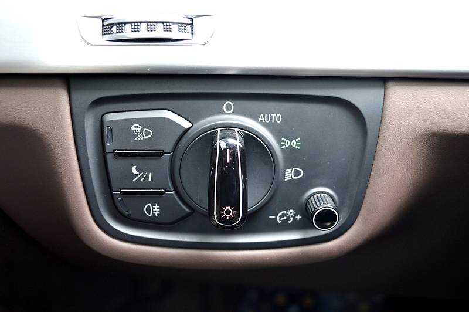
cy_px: 156
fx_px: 508
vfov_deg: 34.2
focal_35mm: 39
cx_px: 234
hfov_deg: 49.6
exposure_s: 1/13
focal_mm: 26
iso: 800
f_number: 4.2
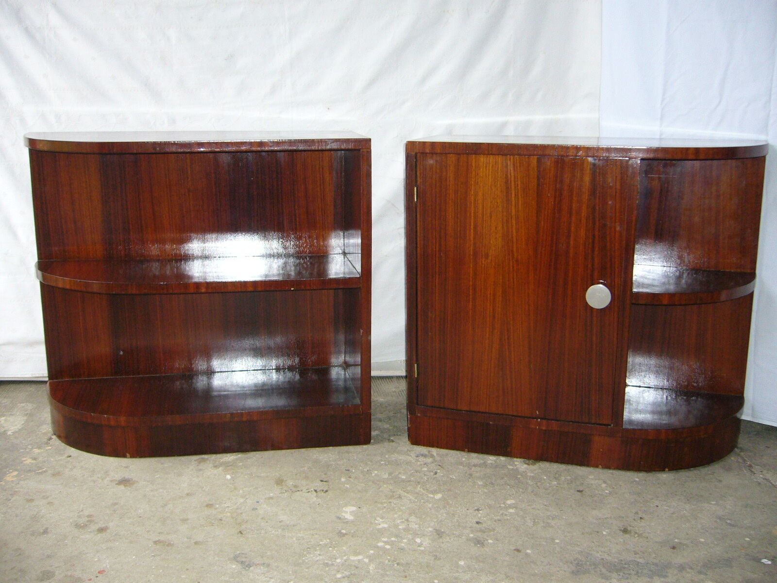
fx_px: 786
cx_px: 388
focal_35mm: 35
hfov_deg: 52.6
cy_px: 292
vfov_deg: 40.7
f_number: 2.8
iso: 160
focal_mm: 5.8
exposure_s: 1/60
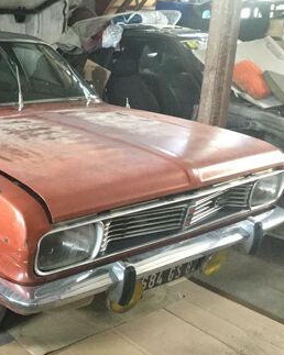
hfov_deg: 31.7
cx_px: 25
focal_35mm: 45
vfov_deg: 41.2
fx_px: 473
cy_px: 181
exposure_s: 1/25
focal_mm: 3.3
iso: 200
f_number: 2.4
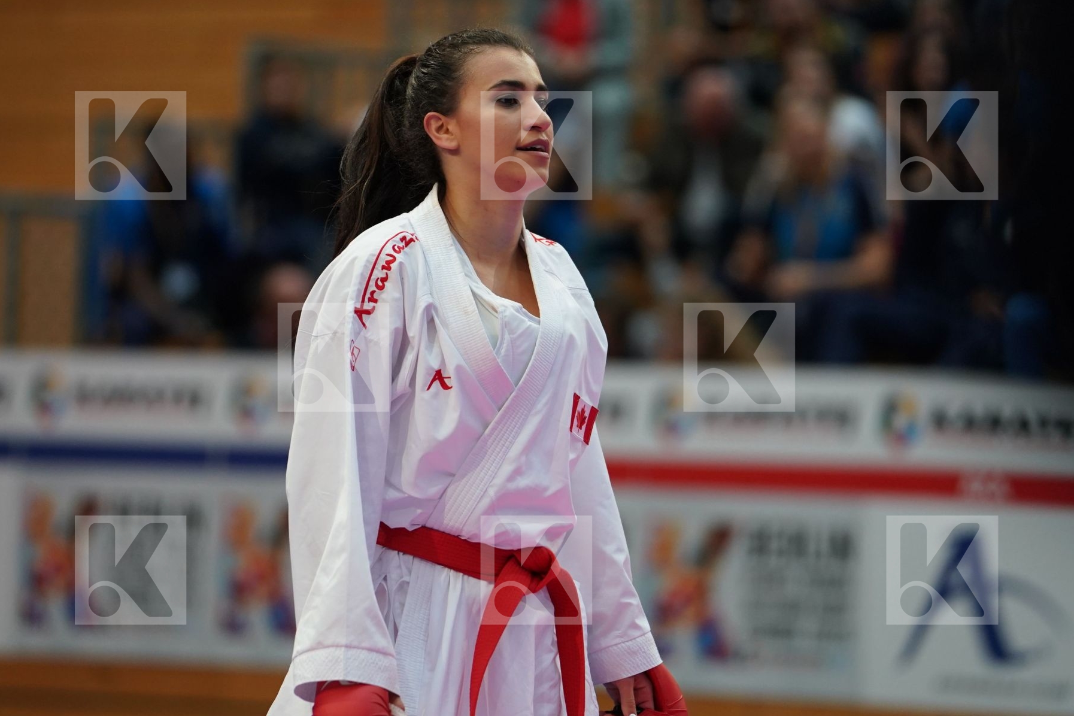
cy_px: 357
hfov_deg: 6.8
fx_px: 8979
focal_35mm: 301
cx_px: 536
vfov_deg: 4.6
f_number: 2.8
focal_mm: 200
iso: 1600
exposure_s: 1/1000
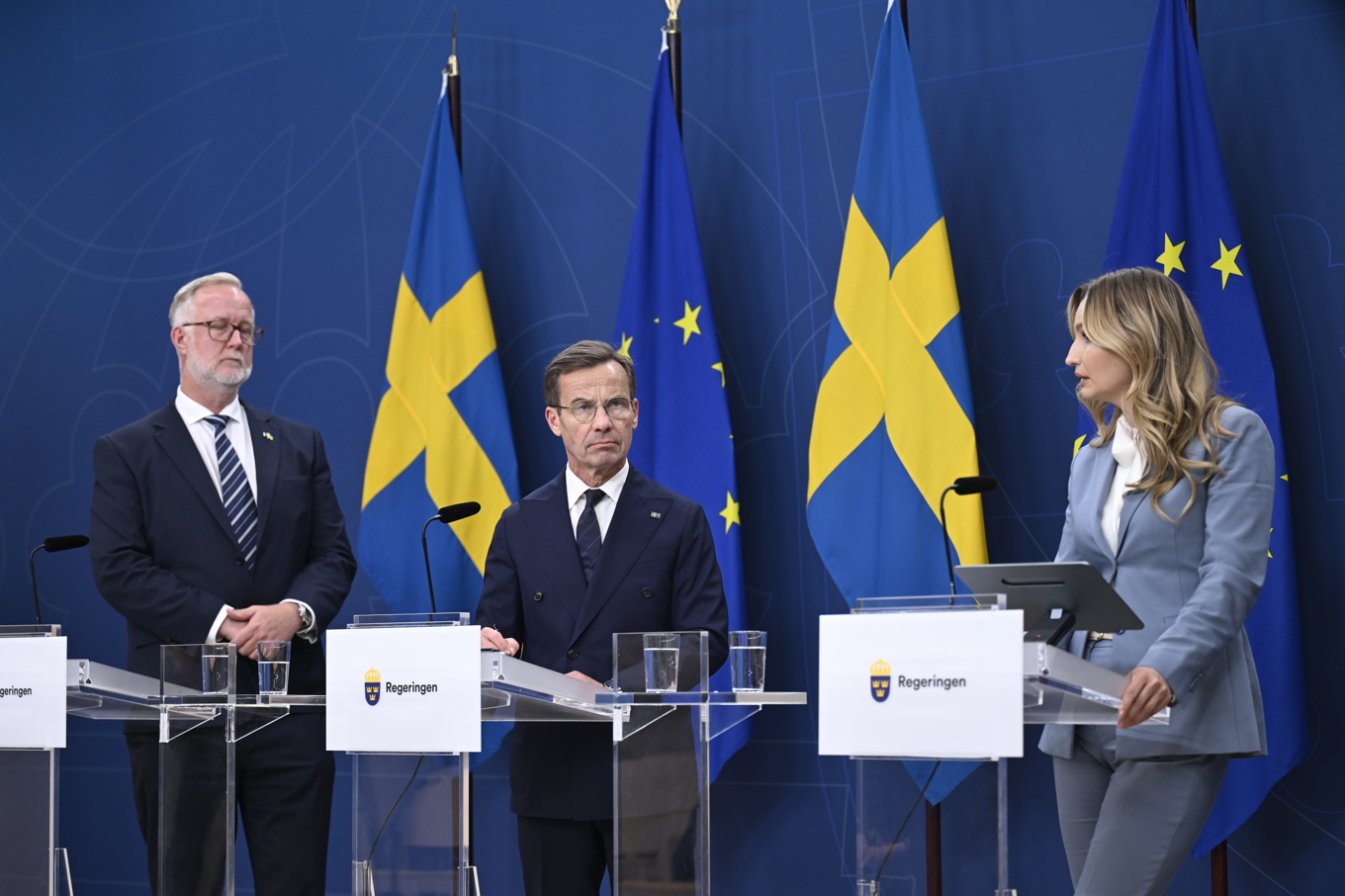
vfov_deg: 17.3
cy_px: 448
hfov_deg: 25.7
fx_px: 2951
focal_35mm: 79
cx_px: 672
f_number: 2.8
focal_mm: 79
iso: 1000
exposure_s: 1/320
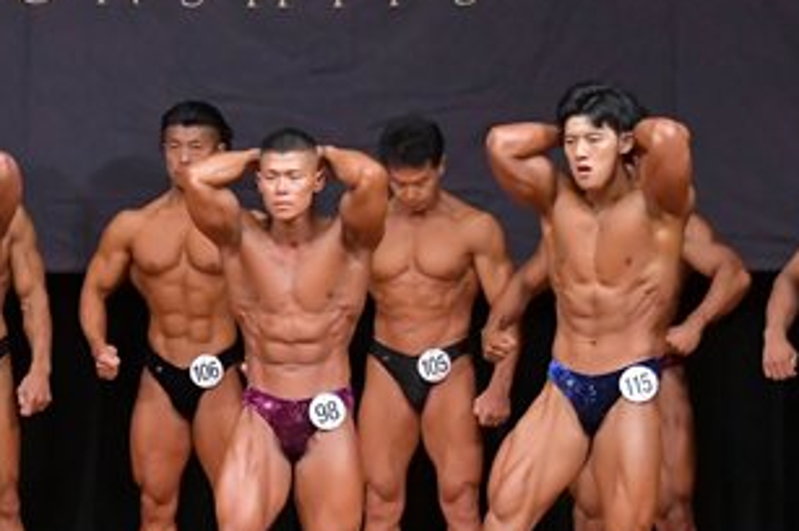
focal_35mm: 379
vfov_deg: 3.6
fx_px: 8403
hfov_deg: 5.4
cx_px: -40
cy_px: 403
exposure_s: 1/400
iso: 5000
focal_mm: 100
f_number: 5.6
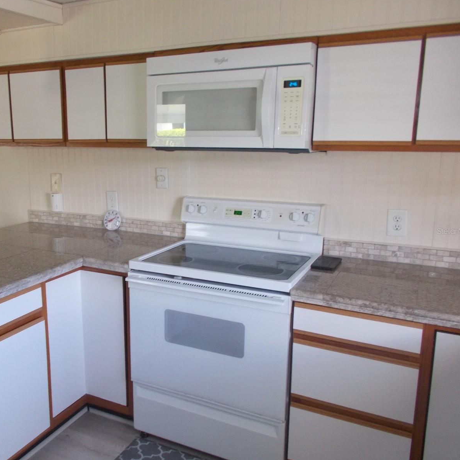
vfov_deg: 52.5
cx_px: 163
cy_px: 231
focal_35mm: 31
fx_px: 466
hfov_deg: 51.8
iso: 200
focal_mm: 4.6
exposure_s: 1/25
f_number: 3.2
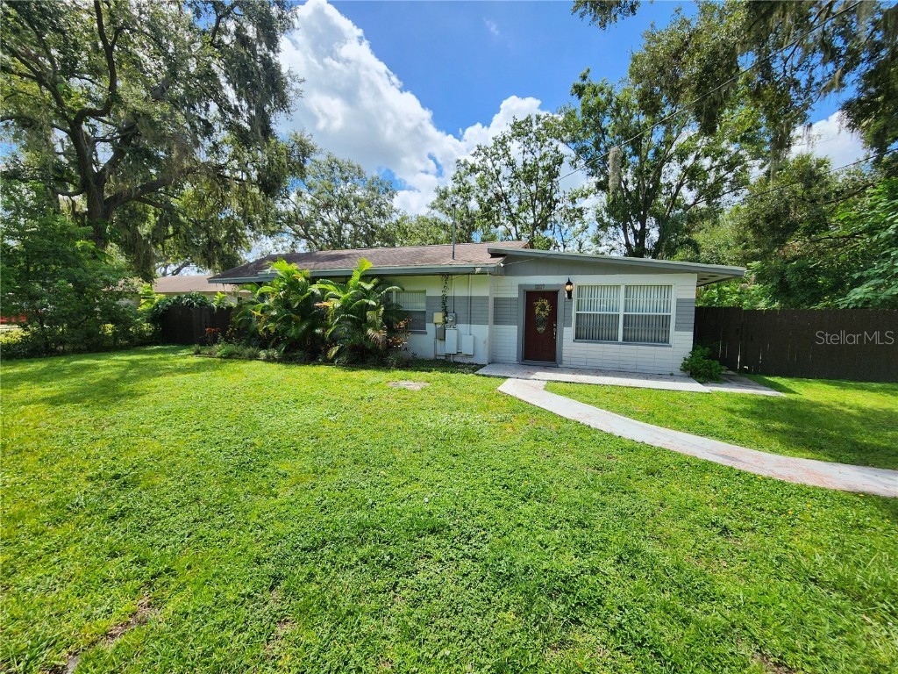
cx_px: 449
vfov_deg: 89.9
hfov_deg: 106.2
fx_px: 337
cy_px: 337
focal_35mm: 13
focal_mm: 2.2
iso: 50
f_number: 2.2
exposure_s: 1/1493
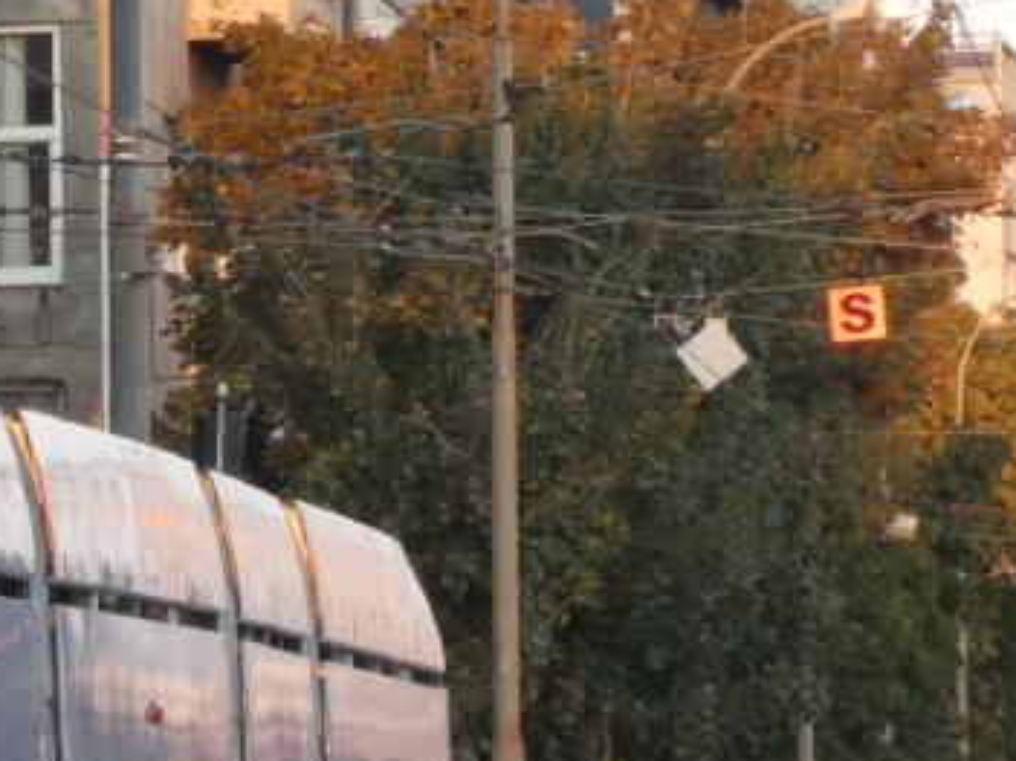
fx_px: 17810
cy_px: 641
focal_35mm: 607
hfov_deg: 3.3
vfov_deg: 2.4
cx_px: -544
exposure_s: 1/80
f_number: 5.4
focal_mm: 29.5
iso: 250
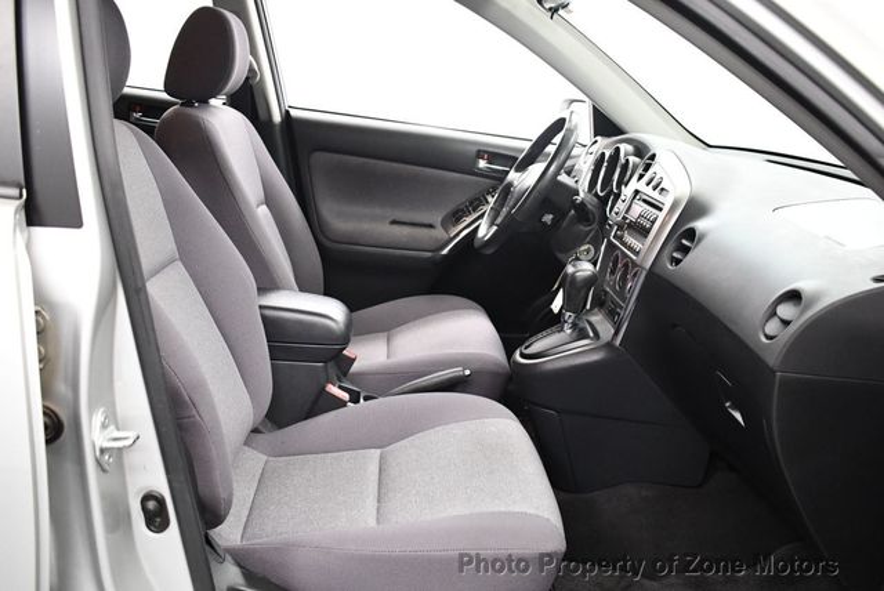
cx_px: 442
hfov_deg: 53.1
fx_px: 885
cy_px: 296
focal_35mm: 36
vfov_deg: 36.9
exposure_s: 1/100
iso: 3200
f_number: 3.5
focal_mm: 18
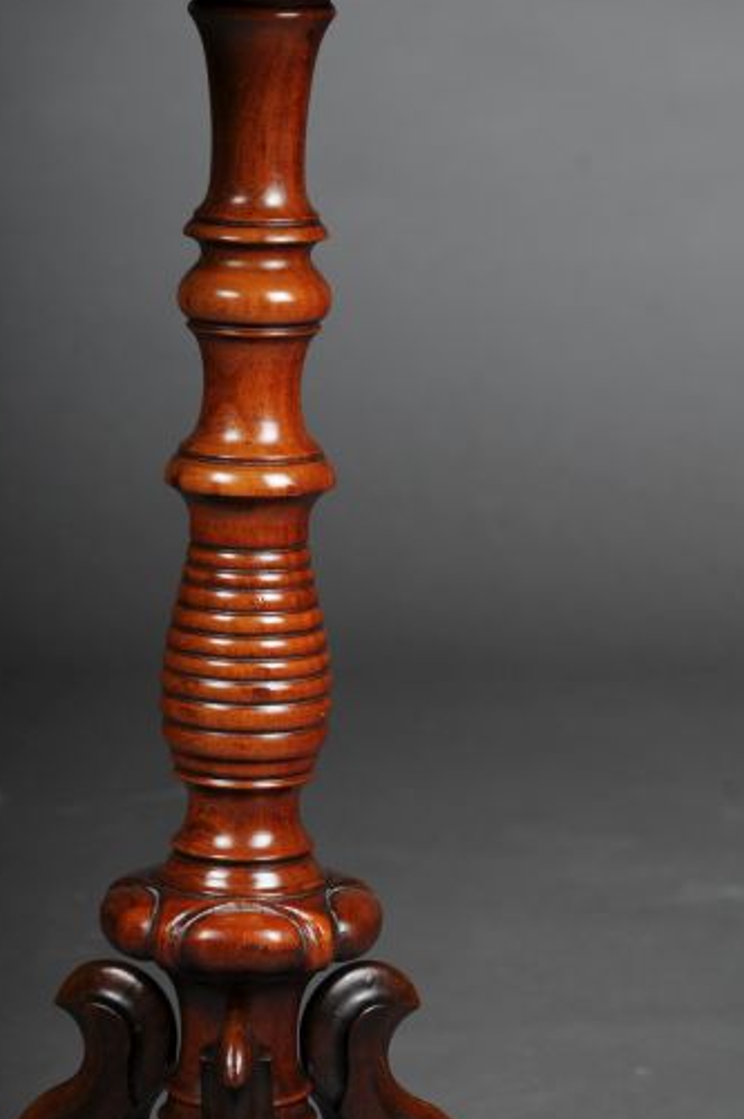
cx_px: 270
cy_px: 424
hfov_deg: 7.8
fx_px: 5436
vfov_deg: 11.7
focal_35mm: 175
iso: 250
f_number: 8
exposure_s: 1/250
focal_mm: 90
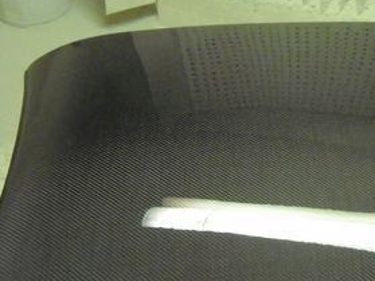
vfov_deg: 17.4
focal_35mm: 85
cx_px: 366
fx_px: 920
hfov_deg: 22.2
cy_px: 133
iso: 800
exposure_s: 1/40
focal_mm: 6.2
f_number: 2.7
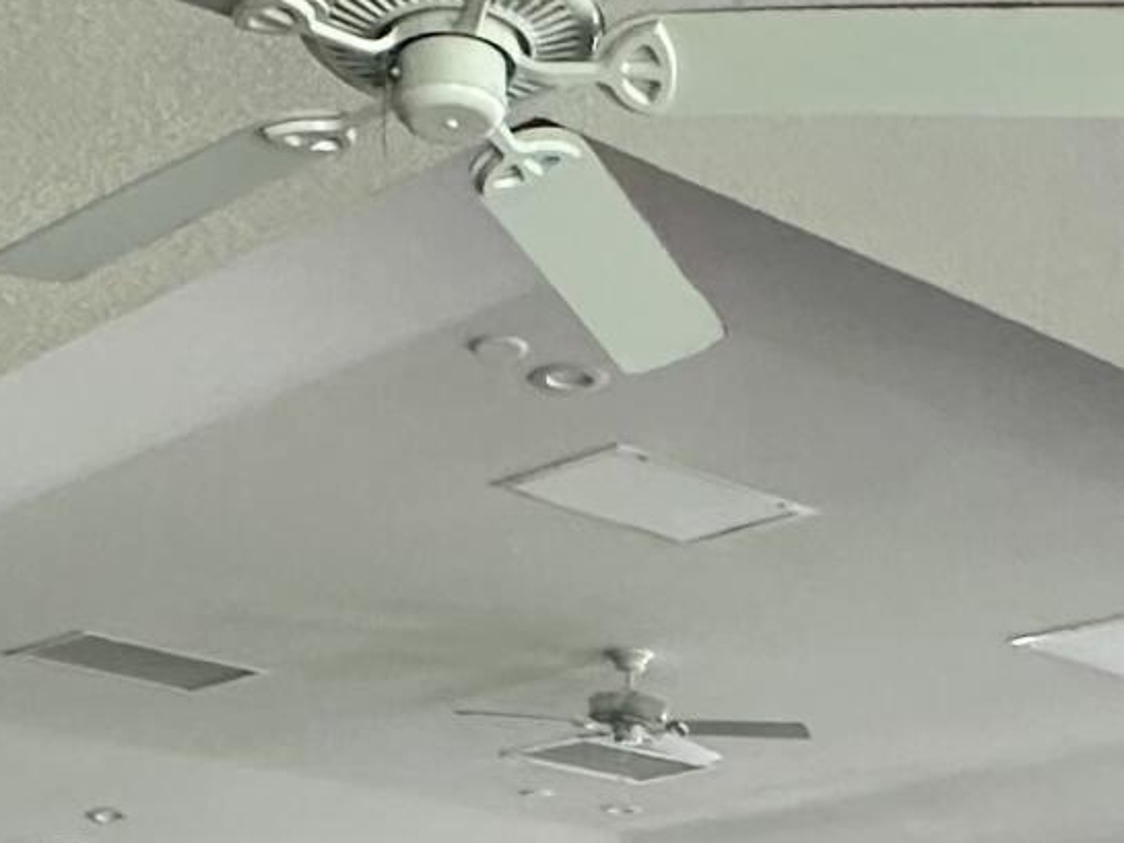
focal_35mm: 77
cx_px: 559
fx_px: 2501
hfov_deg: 25.3
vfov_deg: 16.6
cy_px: 1416
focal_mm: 2.22
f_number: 2.2
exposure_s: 1/61
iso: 320
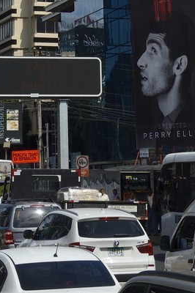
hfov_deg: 9.0
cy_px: -282
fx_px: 1237
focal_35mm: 152
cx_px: 46
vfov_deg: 12.1
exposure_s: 1/320
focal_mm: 38
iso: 200
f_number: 14
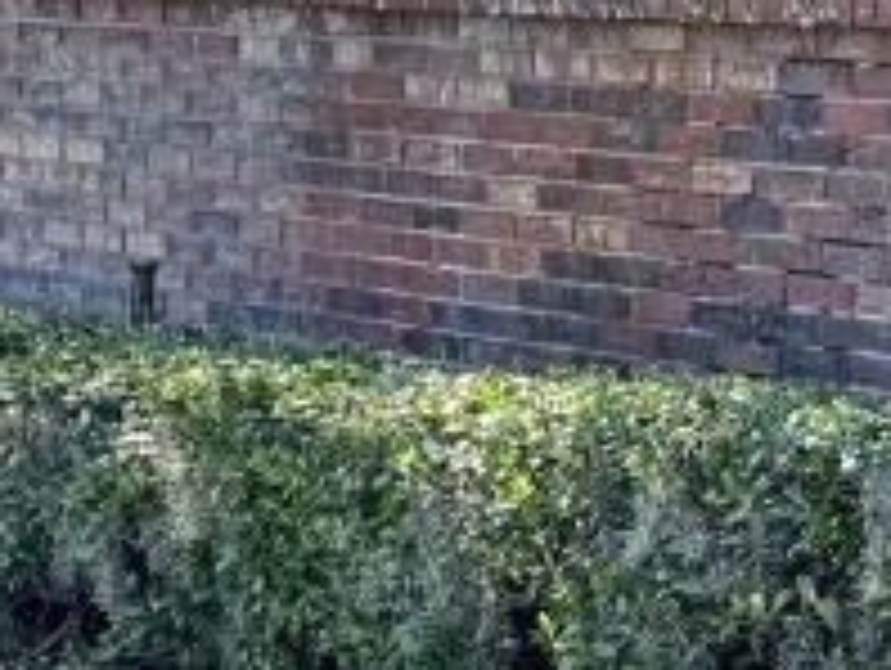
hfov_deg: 12.4
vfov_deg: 11.8
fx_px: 3196
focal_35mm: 124
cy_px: -36
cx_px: 2156
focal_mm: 6.76
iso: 80
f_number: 1.78
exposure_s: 1/567
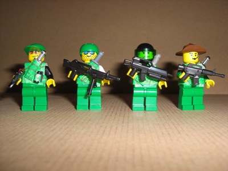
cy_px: 86
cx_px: 114
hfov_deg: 49.0
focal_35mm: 38
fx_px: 250
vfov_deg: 37.7
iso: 64
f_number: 8
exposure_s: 1/30
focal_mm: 6.2
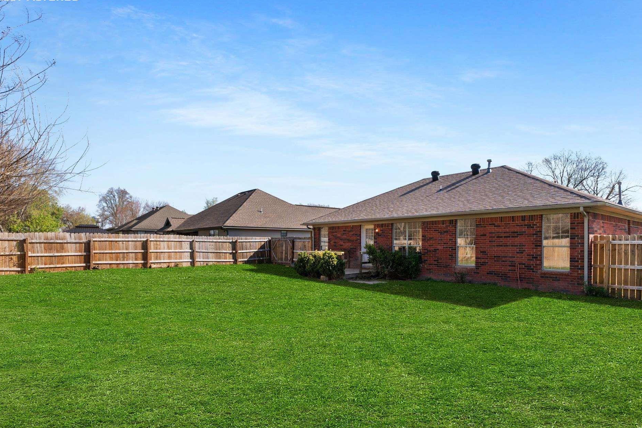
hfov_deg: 83.8
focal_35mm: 20
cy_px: 245
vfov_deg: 61.7
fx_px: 357
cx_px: 344
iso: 200
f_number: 9
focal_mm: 10
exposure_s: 1/500
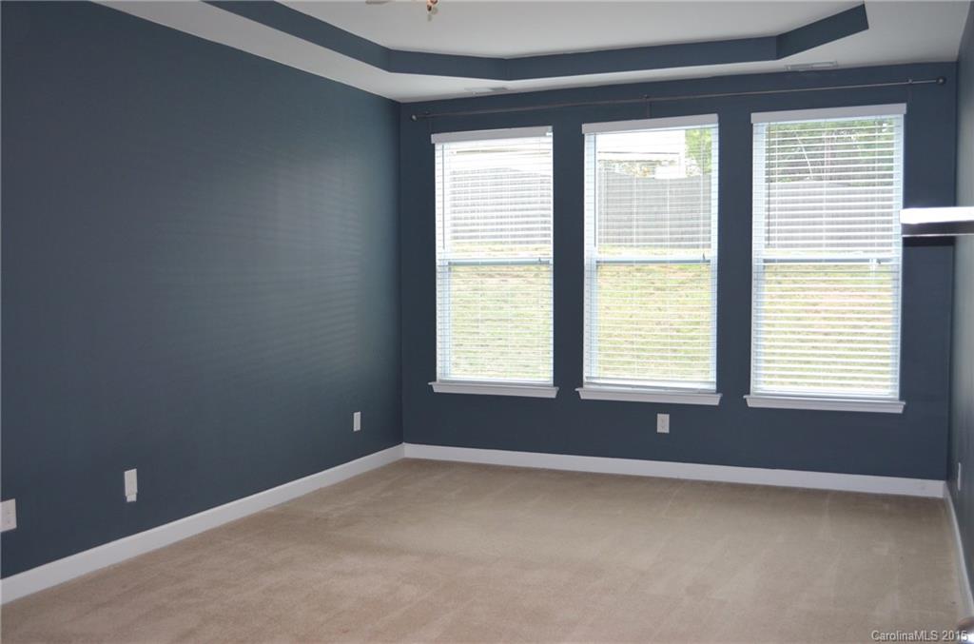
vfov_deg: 36.7
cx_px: 487
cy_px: 322
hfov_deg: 53.3
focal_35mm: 36
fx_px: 971
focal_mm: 24
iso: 800
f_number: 4
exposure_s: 1/60
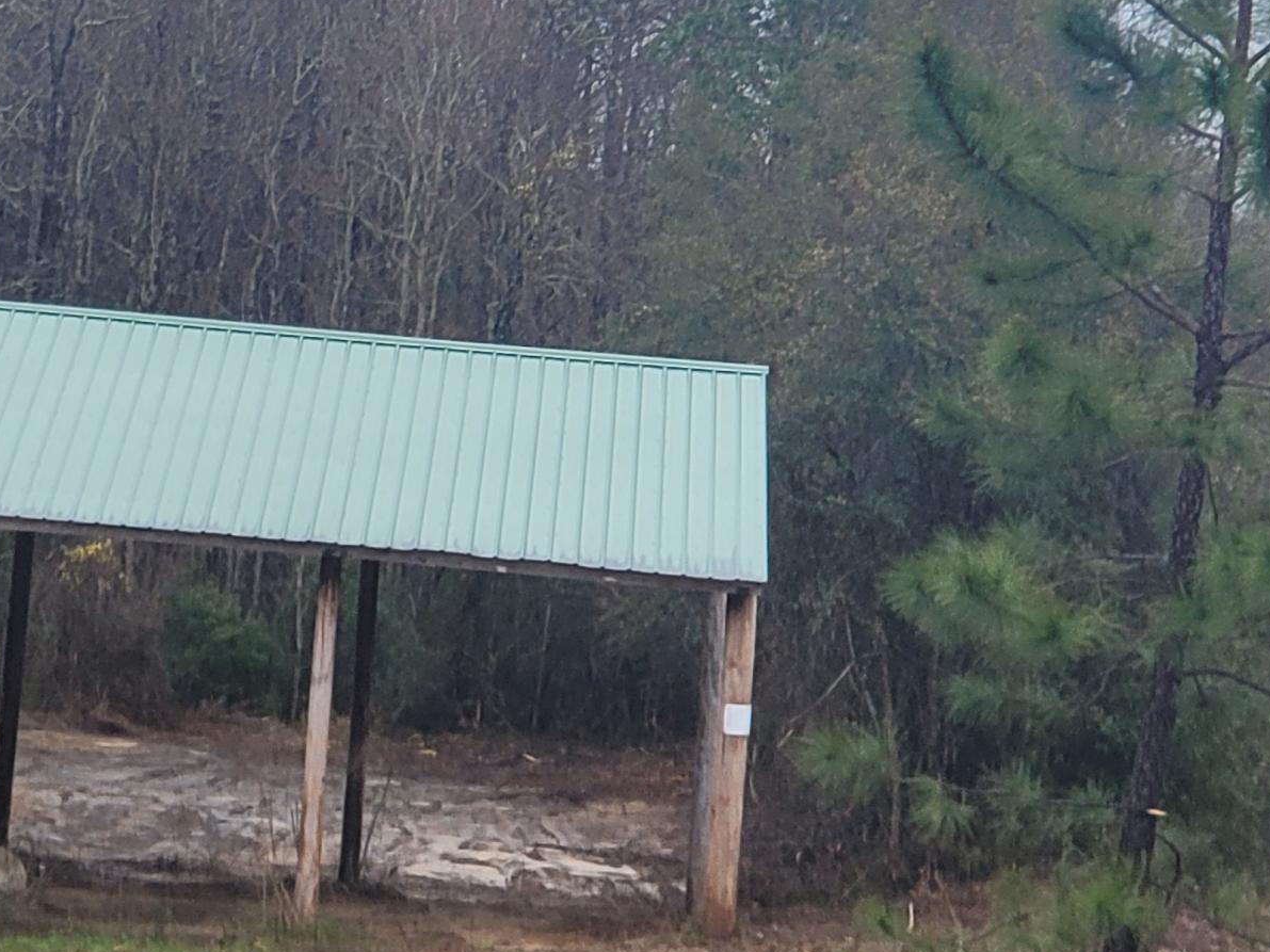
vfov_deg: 11.3
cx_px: -50
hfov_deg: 14.8
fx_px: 4806
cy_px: 579
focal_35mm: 131
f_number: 2.4
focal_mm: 6
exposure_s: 1/60
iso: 40
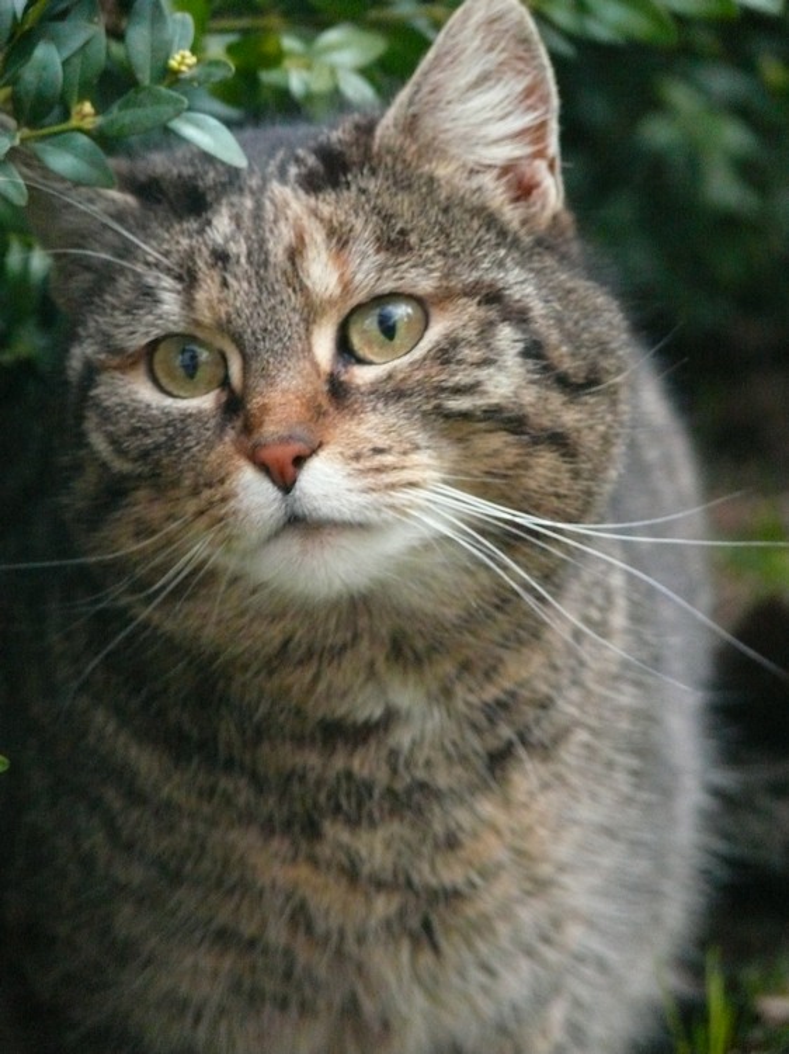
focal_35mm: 270
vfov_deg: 7.3
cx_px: 394
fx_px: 8210
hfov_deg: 5.5
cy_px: 527
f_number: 3.6
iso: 800
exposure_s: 1/20
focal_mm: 57
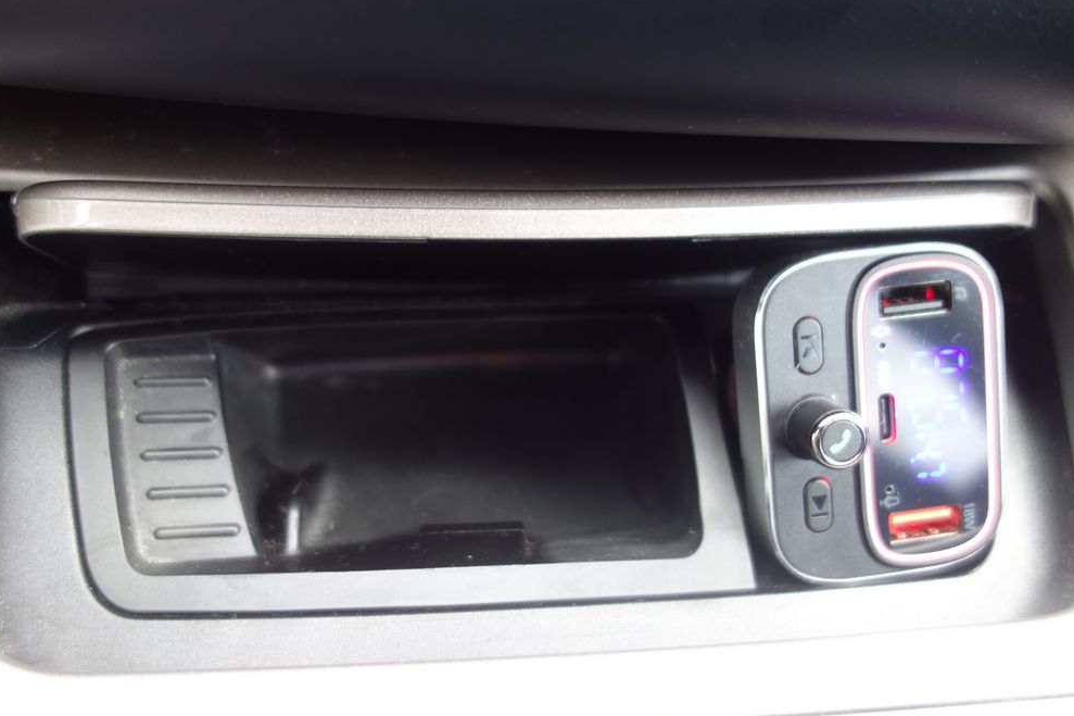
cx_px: 541
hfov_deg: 63.7
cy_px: 366
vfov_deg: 44.9
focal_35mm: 29
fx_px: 865
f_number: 1.8
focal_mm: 10.4
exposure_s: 1/40
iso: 125
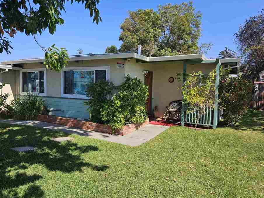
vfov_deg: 53.0
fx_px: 198
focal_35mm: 26
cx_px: 117
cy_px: 101
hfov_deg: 67.1
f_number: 1.8
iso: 25
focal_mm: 5.4
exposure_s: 1/1258
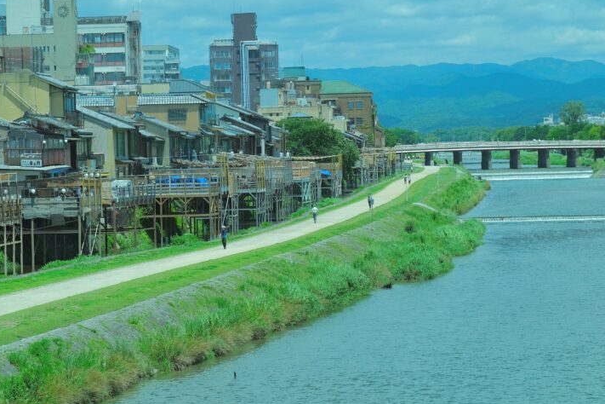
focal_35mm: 108
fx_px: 1815
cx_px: 278
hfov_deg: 18.9
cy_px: 158
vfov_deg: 12.7
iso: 800
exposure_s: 1/1000
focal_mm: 50.3
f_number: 5.6
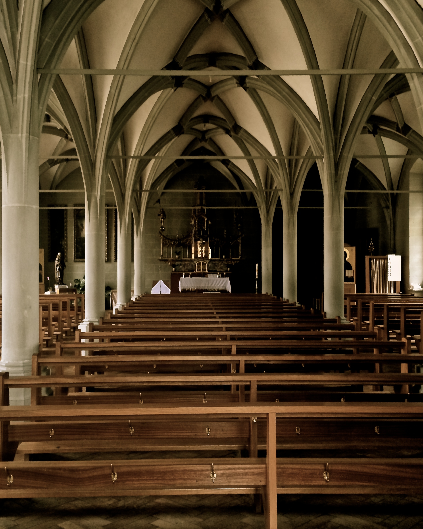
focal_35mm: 40
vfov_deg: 45.8
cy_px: 264
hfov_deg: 37.3
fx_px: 626
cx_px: 205
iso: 320
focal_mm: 4.12
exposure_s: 1/24
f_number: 2.2
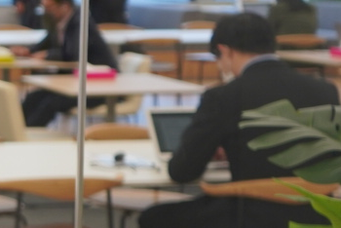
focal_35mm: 134
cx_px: -412
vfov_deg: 10.2
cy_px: 82
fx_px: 1270
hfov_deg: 12.7
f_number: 4
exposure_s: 1/160
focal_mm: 29
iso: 400
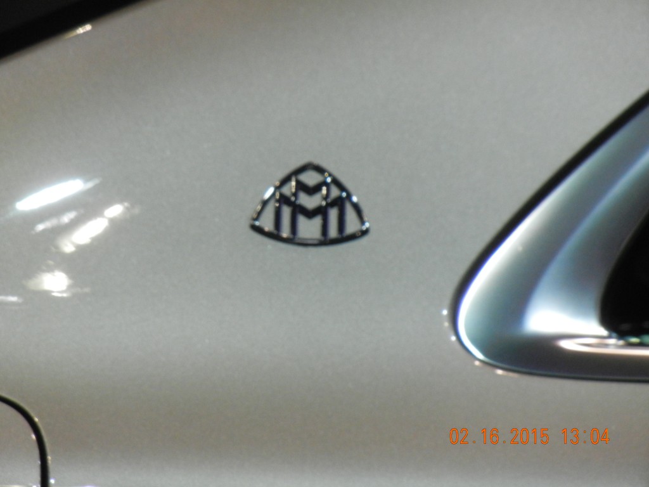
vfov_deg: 5.0
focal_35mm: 300
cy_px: 244
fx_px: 5625
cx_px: 324
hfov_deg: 6.6
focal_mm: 54
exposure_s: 1/205
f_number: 5.6
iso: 640
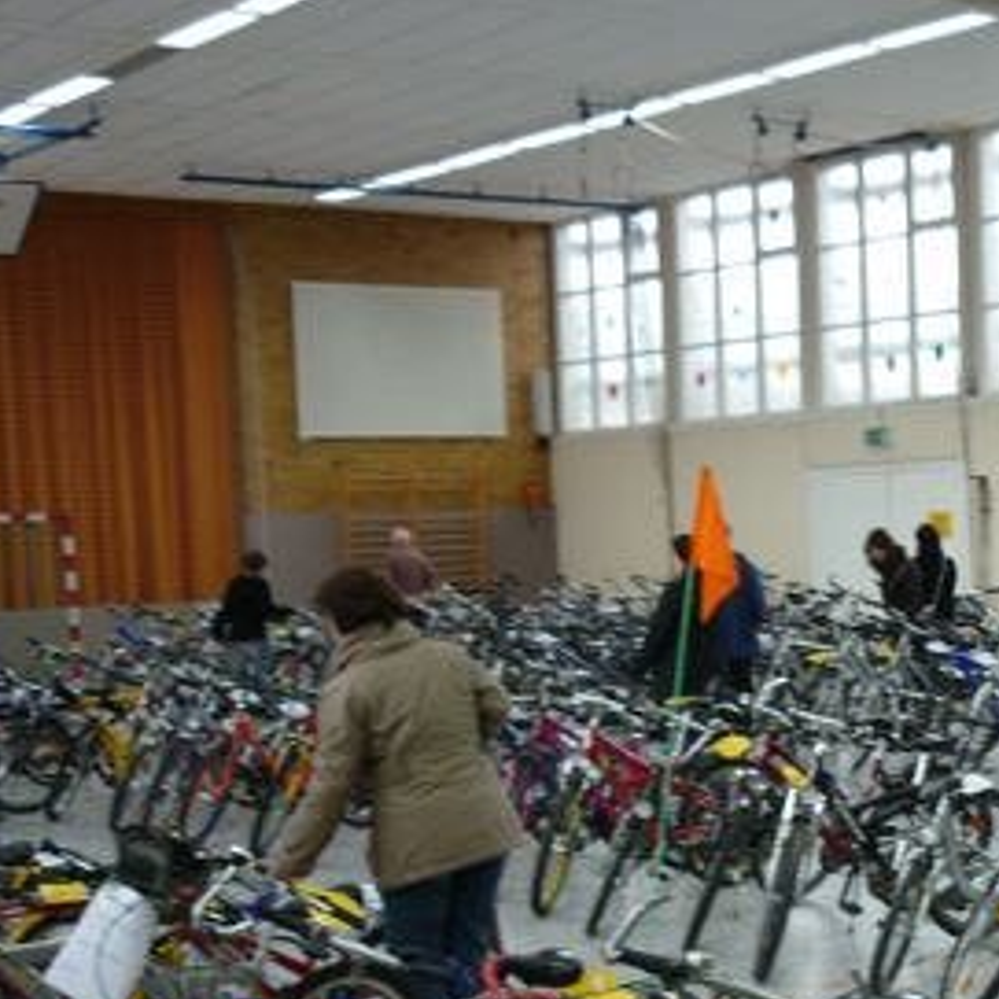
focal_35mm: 69
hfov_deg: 23.8
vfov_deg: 24.8
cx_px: 1028
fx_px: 2253
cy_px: 697
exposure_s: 1/30
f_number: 2.8
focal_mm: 5.5
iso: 100
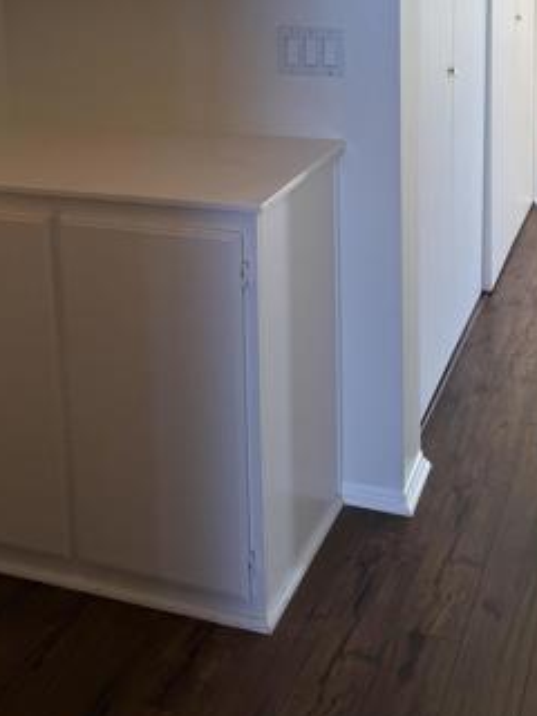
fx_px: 993
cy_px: 31
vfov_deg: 36.4
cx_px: 383
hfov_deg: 29.9
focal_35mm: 48
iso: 80
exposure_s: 1/385
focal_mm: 6.76
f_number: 1.78
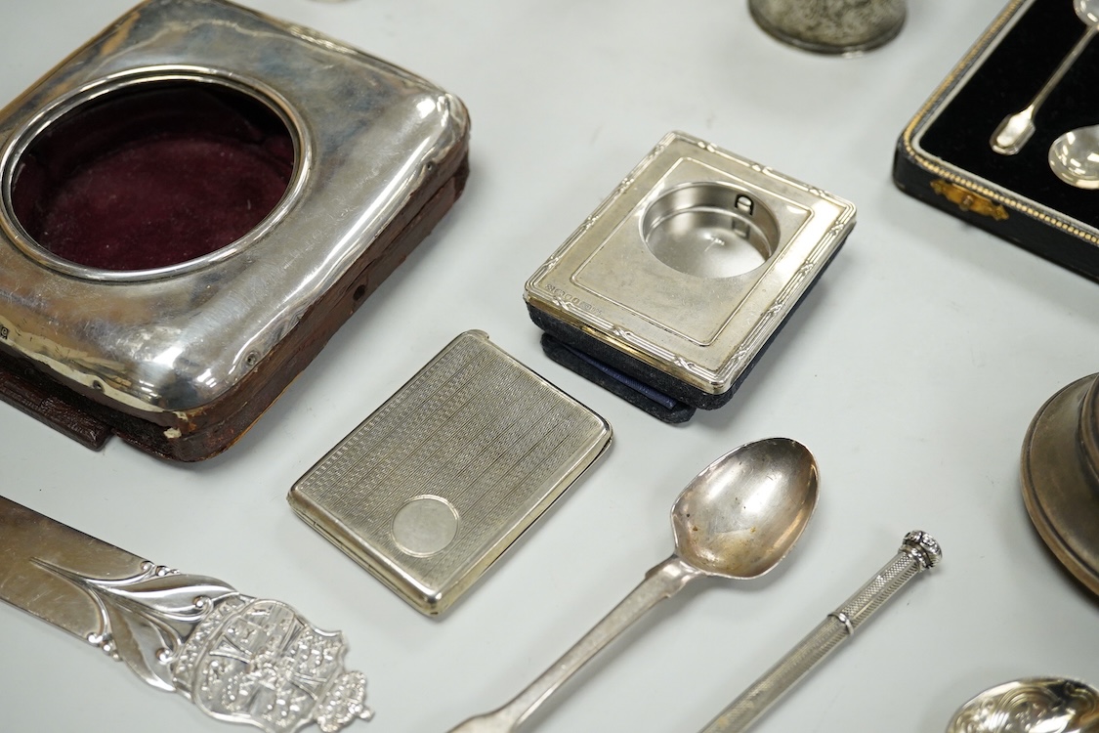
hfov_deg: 43.6
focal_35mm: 45
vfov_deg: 29.9
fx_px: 1374
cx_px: 550
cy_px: 366
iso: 2500
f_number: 7.1
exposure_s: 1/400
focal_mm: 30
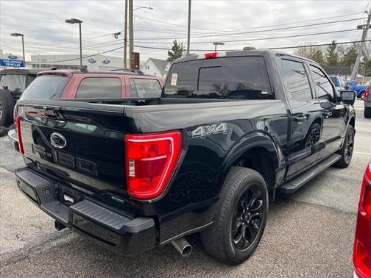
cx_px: 186
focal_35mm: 26
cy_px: 139
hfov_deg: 67.3
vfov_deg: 53.1
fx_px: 279
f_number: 1.5
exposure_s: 1/202
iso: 40
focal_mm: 5.7
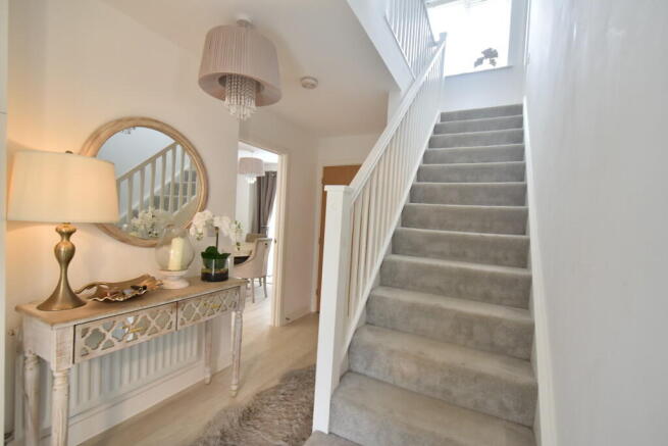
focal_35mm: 15
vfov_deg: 77.4
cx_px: 334
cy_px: 223
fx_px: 278
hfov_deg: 100.4
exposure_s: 1/15
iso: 500
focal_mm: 10
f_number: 3.5
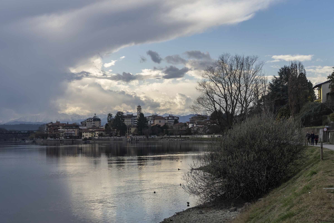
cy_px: 112
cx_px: 167
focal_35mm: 57
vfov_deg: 23.8
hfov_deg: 35.1
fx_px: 529
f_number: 11
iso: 100
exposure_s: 1/100
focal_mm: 57
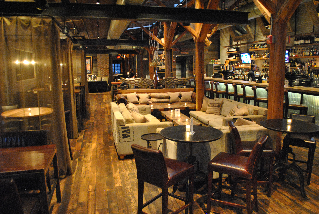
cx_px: 160
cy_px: 107
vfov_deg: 48.0
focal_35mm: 27
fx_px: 240
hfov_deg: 67.3
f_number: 3.5
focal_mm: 18
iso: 1600
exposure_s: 1/5
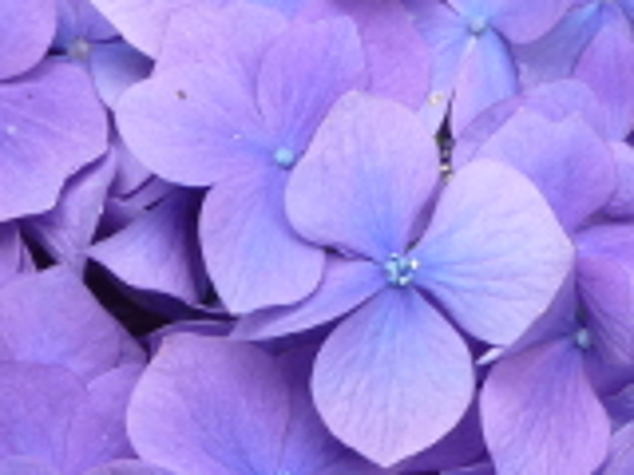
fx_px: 6191
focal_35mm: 338
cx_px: 460
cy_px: 277
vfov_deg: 4.4
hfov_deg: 5.9
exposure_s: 1/80
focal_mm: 15.2
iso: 125
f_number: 5.5
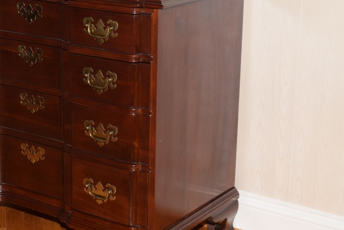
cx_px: 90
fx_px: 841
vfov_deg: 15.5
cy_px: 125
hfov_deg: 22.9
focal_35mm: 88
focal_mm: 34
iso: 100
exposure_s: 1/60
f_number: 8
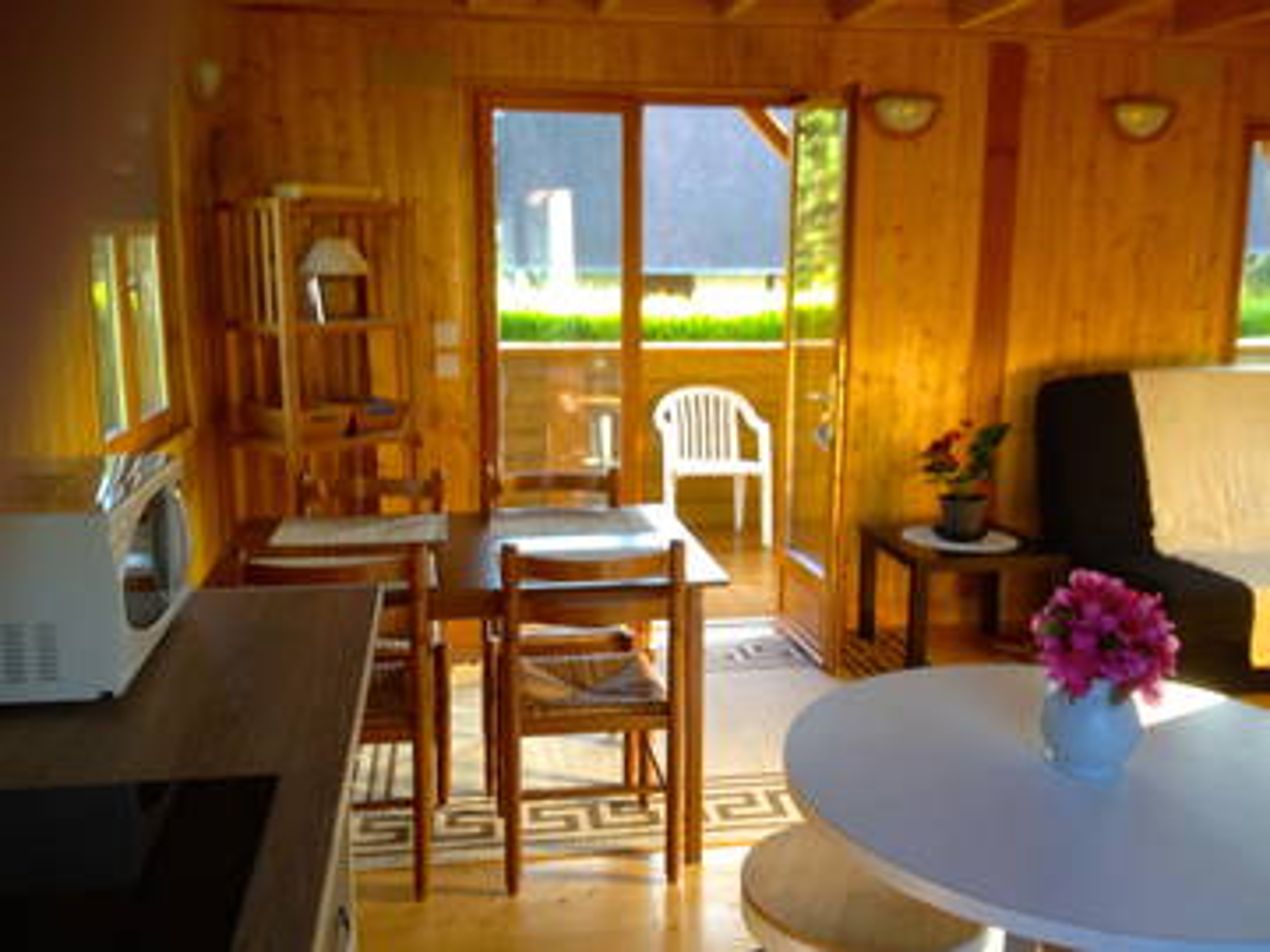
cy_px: 476
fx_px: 1284
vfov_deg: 40.7
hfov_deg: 52.6
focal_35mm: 35
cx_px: 635
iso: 50
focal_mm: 4.28
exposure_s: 1/30
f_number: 2.4
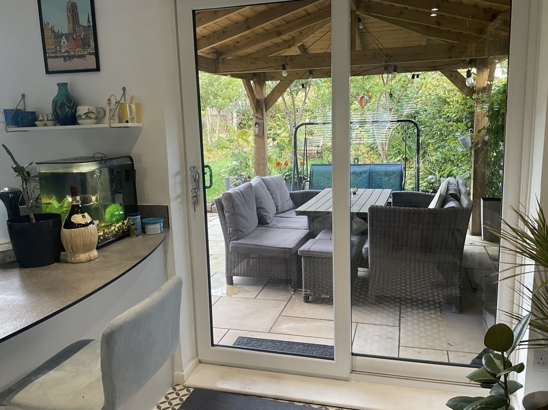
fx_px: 475
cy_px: 202
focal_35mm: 30
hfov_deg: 60.0
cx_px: 278
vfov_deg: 46.8
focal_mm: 3
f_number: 1.8
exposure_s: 1/60
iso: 50
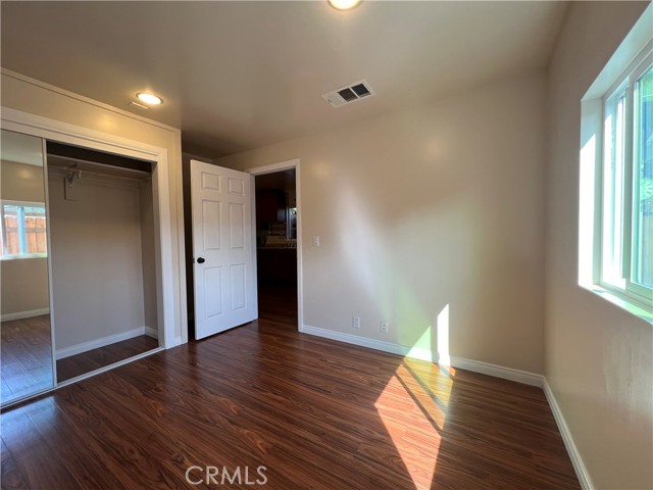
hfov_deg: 106.2
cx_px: 326
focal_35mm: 13
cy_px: 245
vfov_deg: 89.9
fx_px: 245
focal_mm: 1.57
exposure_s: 1/120
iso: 50
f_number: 1.8
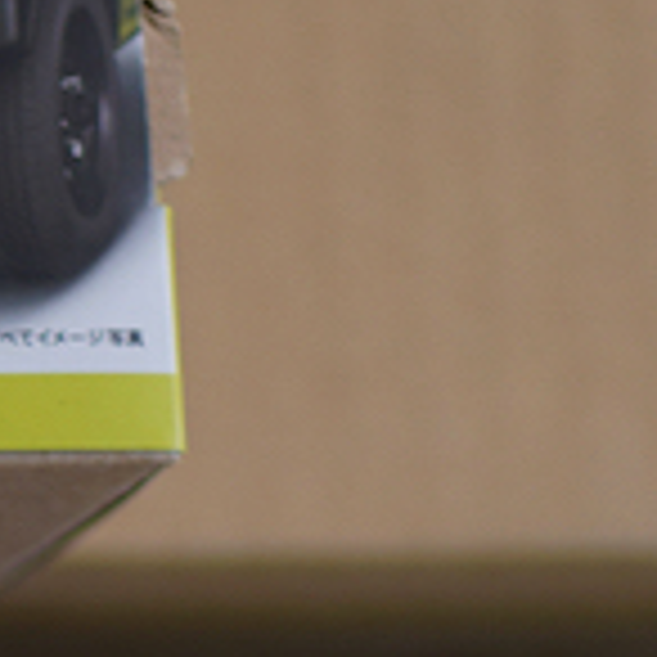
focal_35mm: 286
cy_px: 594
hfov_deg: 5.4
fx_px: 6141
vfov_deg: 6.1
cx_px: -1890
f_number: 1.8
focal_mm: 35
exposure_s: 1/80
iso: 100
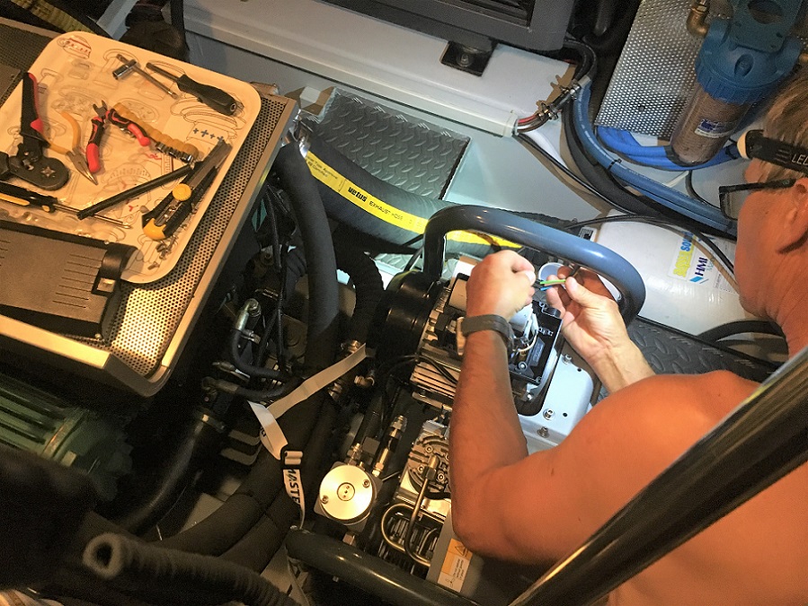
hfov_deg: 61.6
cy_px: 303
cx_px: 404
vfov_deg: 48.3
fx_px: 677
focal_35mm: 29
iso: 250
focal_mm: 4.15
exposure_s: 1/15
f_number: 2.2
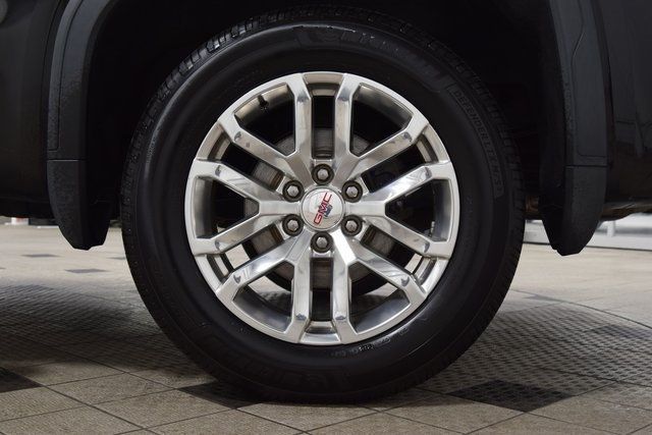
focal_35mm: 45
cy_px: 218
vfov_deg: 29.9
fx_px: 815
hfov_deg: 43.6
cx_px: 326
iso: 560
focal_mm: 30
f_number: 6.3
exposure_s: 1/15
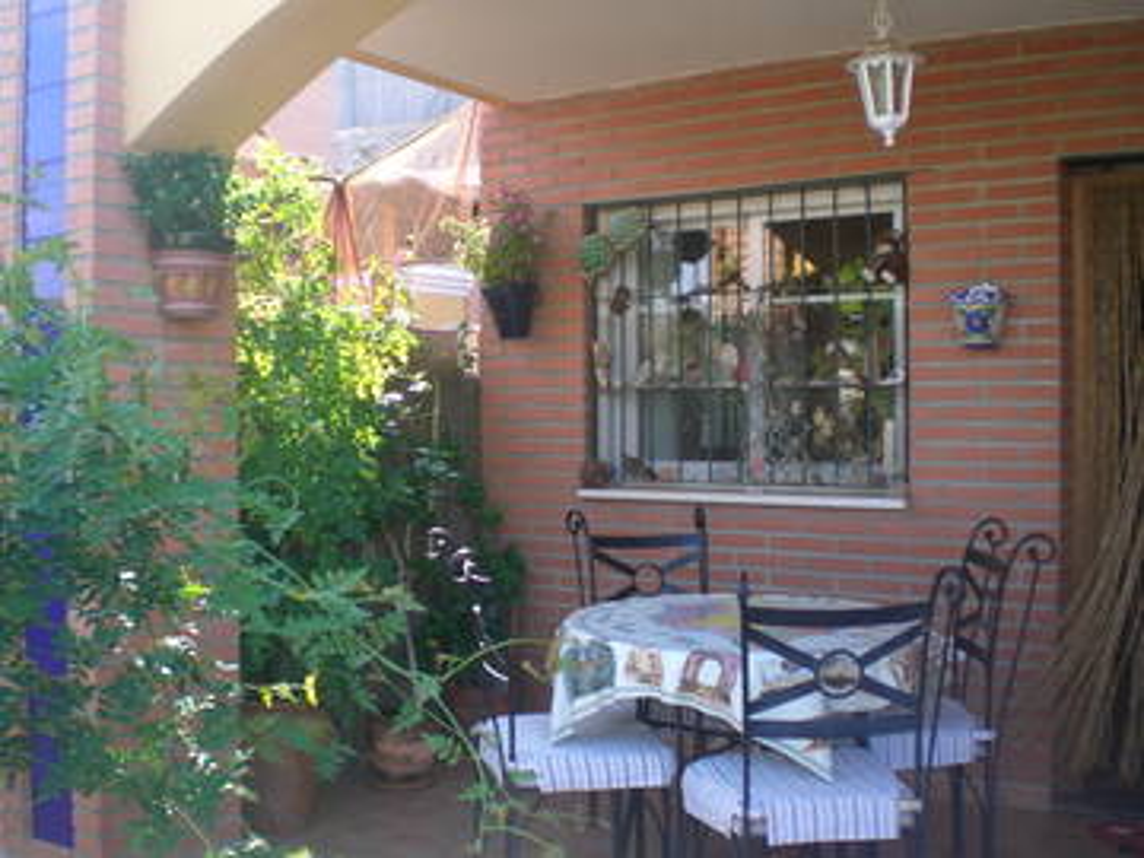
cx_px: 572
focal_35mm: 38
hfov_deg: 49.0
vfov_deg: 37.7
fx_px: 1256
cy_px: 429
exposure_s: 1/80
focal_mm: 6.3
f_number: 3.1
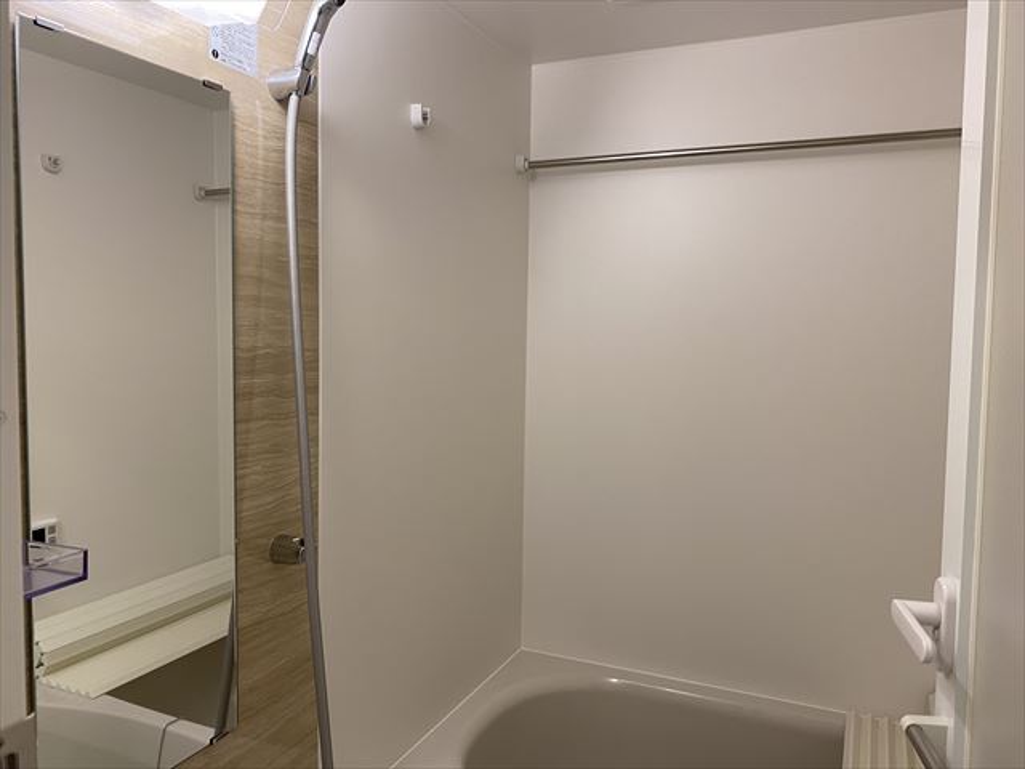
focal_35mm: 26
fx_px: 770
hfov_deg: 67.3
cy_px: 384
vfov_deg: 53.1
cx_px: 512
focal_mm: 4.25
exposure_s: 1/50
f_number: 1.8
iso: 80
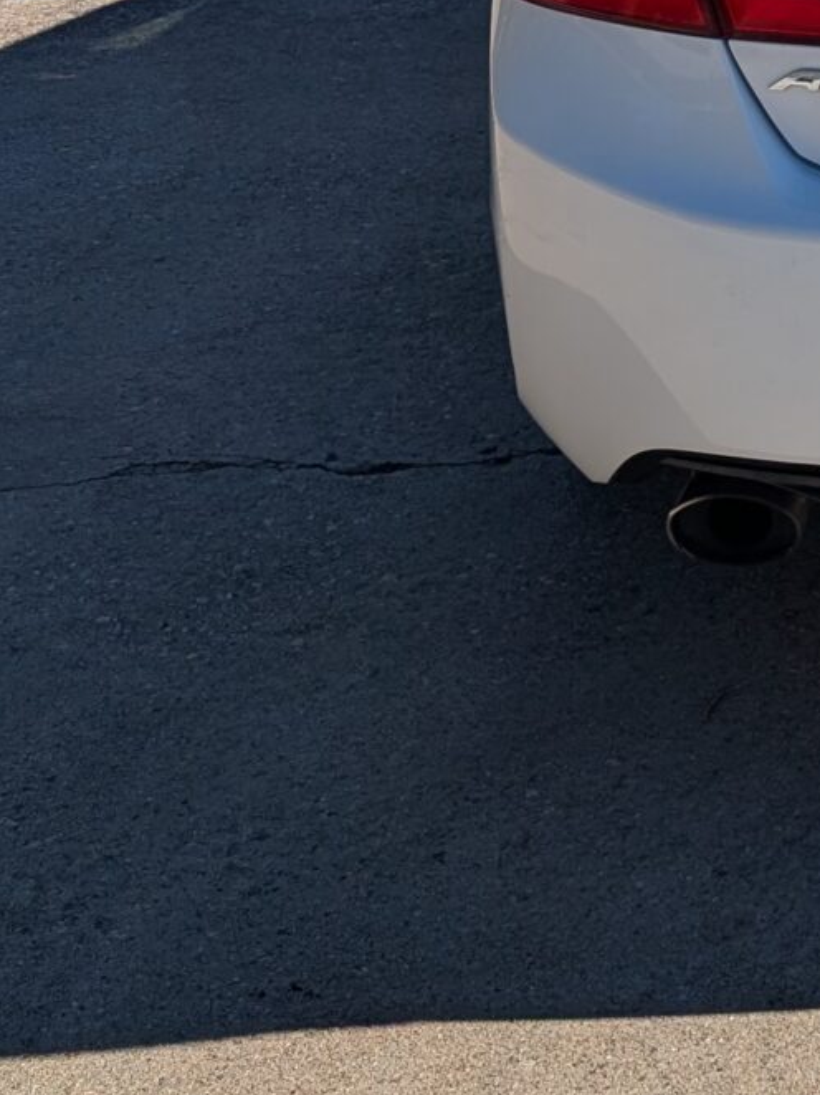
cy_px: -43
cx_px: 1513
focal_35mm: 93
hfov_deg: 14.0
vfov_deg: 20.3
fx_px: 2939
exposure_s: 1/1637
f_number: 1.68
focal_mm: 6.9
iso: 19
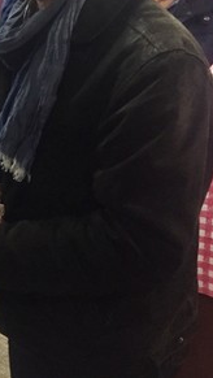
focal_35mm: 63
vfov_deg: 32.7
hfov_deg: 16.4
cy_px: 97
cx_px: -157
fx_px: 632
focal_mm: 4.15
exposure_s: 1/33
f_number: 2.2
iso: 250
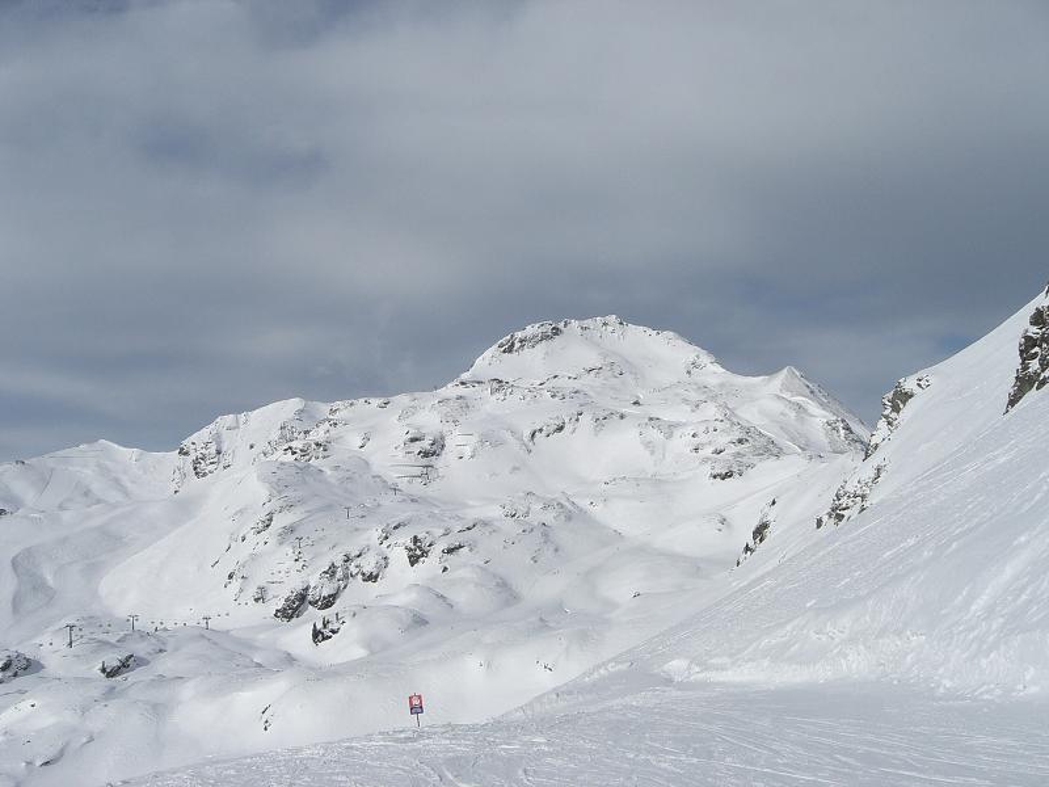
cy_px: 394
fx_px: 1152
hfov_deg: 49.0
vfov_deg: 37.7
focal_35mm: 38
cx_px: 524
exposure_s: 1/2000
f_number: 4.4
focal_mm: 6.3
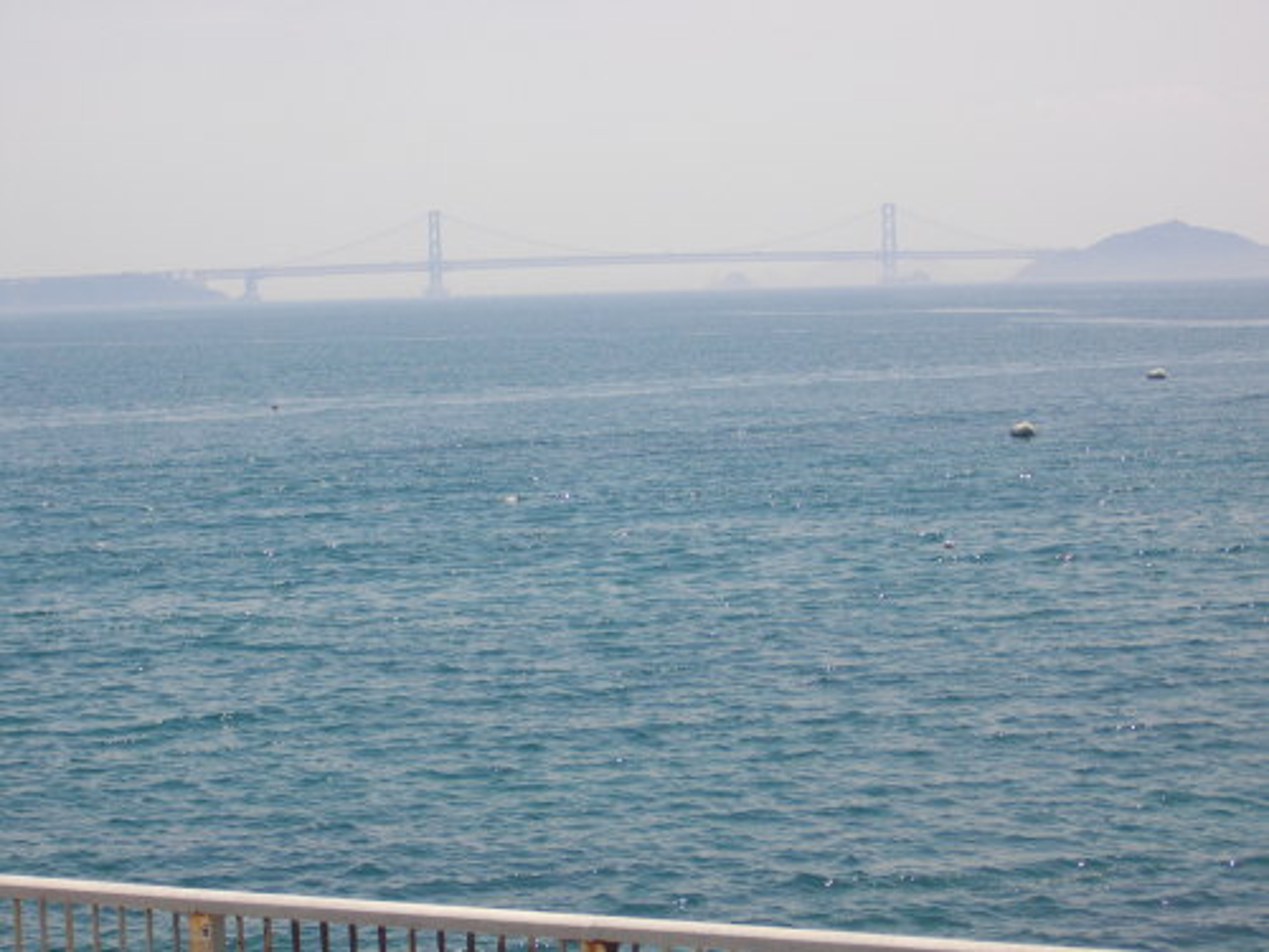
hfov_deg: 20.9
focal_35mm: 94
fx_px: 3446
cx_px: 634
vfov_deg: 15.7
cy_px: 476
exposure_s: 1/640
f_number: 5.2
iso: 100
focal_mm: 17.1
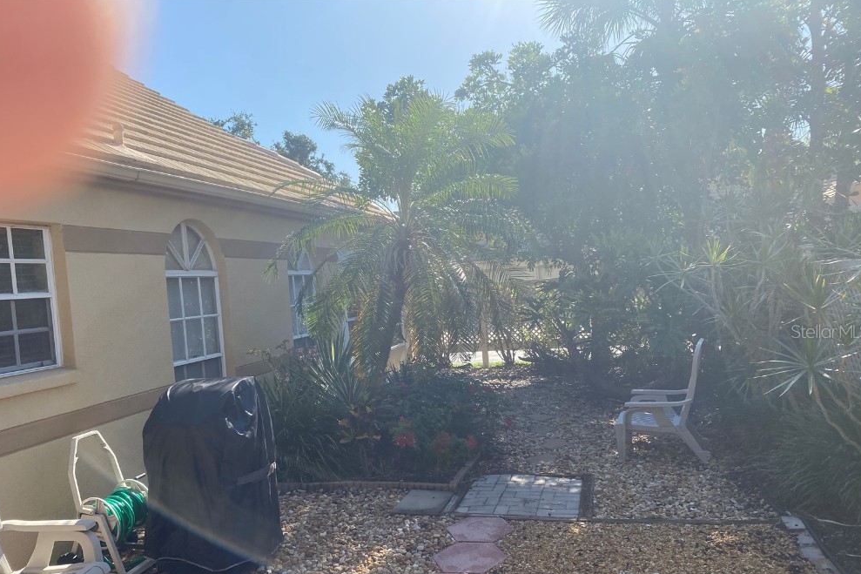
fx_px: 670
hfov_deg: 65.5
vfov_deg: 46.2
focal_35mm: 28
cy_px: 331
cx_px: 427
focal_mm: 4.25
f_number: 1.8
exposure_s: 1/1653
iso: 32
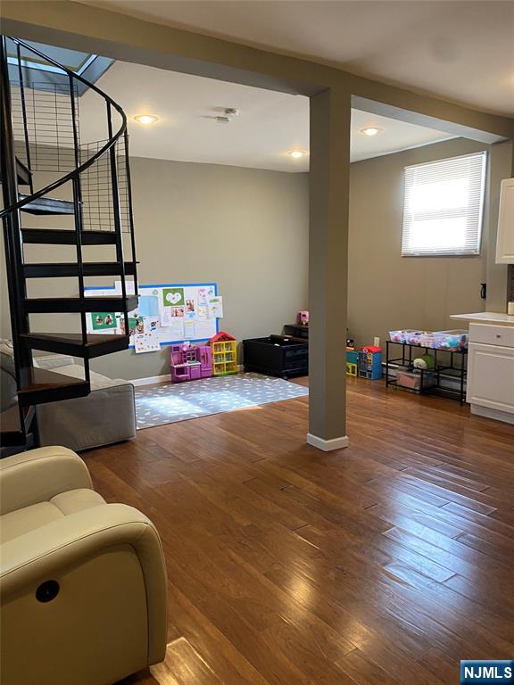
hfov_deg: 53.1
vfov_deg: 67.3
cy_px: 342
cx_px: 257
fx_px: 515
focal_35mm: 26
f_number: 1.8
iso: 160
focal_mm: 4.25
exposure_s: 1/60
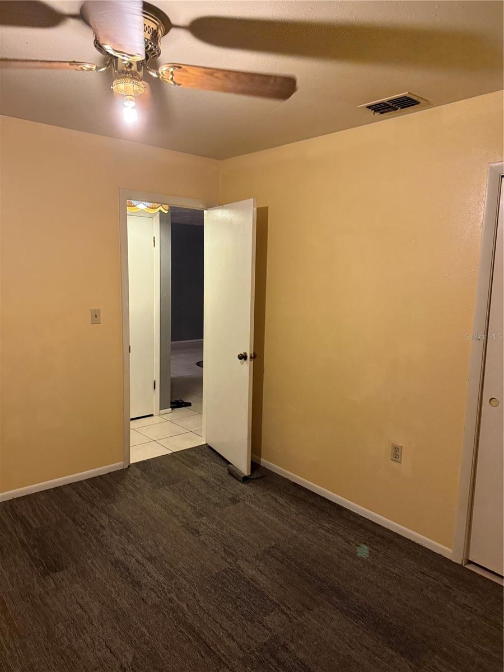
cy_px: 336
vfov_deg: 71.6
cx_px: 252
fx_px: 466
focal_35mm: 24
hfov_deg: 56.8
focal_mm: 6.76
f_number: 1.78
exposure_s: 1/60
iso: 640
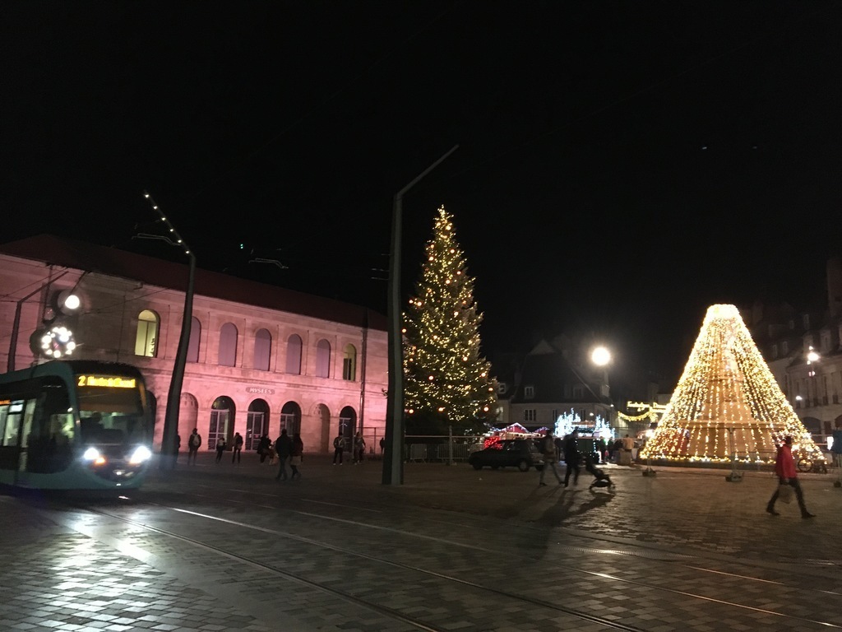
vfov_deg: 48.2
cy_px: 316
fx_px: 705
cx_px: 421
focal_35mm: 29
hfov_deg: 61.7
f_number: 2.2
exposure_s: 1/17
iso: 320
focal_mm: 4.15
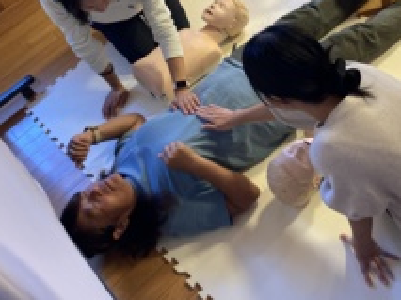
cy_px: 79
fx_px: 532
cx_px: 243
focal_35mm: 46
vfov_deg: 30.9
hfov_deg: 41.1
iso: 200
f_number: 1.8
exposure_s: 1/50
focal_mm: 3.99
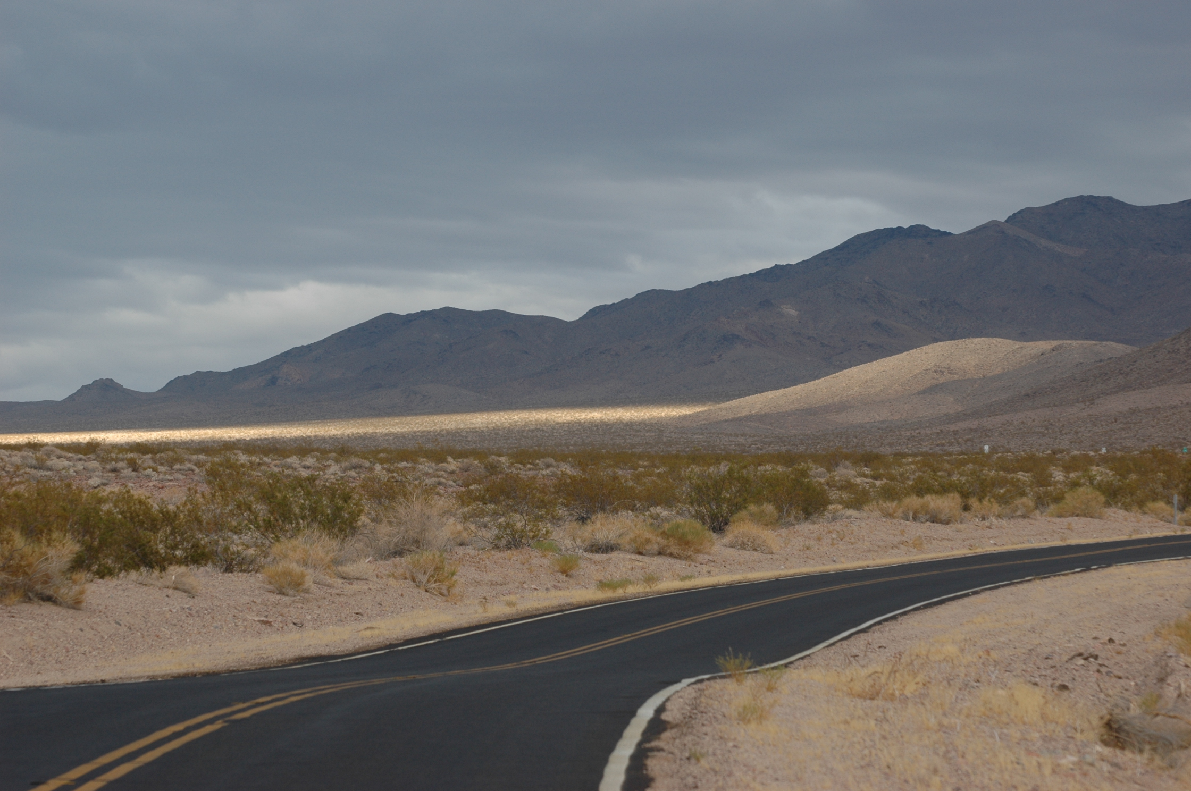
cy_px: 396
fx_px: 5452
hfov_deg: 12.5
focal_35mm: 165
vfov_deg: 8.3
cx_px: 596
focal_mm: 110
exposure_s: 1/160
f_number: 8
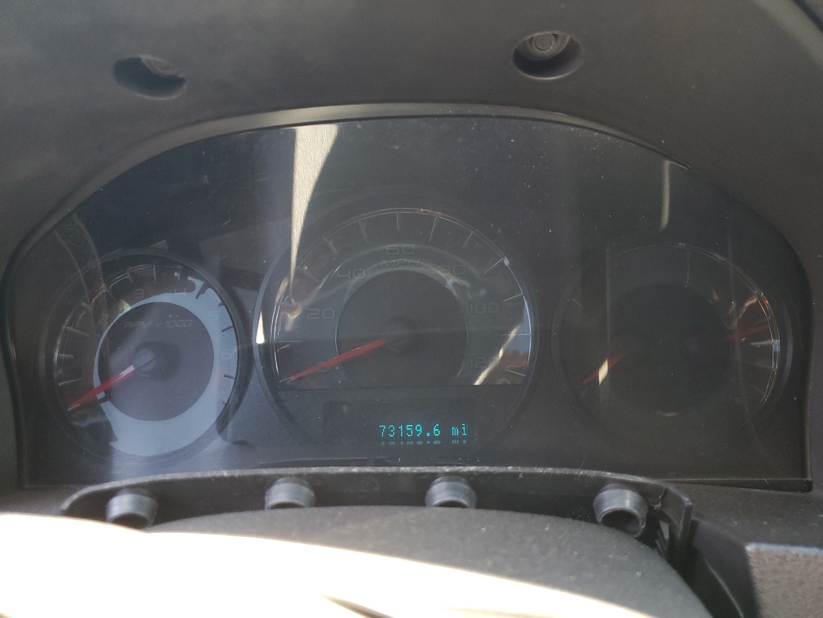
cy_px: 309
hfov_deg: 67.3
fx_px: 618
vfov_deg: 53.1
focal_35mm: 26
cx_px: 412
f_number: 1.5
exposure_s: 1/60.2
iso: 105
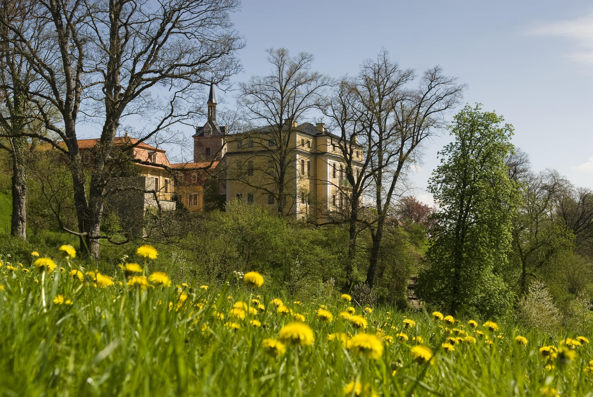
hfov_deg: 42.3
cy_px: 198
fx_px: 767
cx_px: 296
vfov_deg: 29.0
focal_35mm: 46
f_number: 8
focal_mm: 31
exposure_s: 1/350
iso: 100
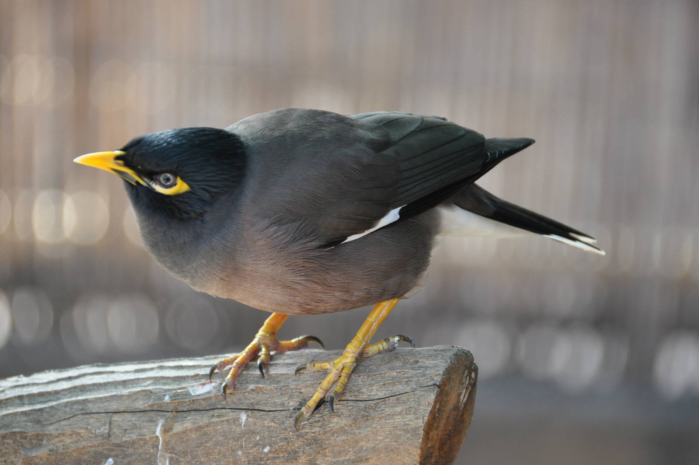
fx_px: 7564
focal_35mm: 390
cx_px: 350
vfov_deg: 3.5
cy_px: 232
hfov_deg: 5.3
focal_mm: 260
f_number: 5.6
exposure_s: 1/125
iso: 1000
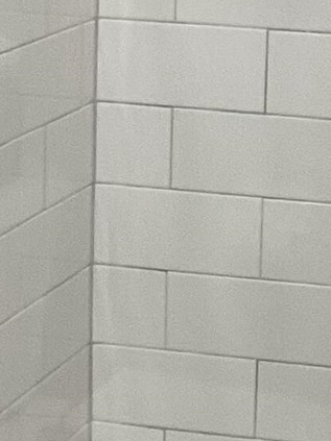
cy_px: 197
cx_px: 259
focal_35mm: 169
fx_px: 2156
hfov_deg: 8.8
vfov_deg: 11.7
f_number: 2.4
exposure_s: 1/60
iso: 100
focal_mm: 3.3
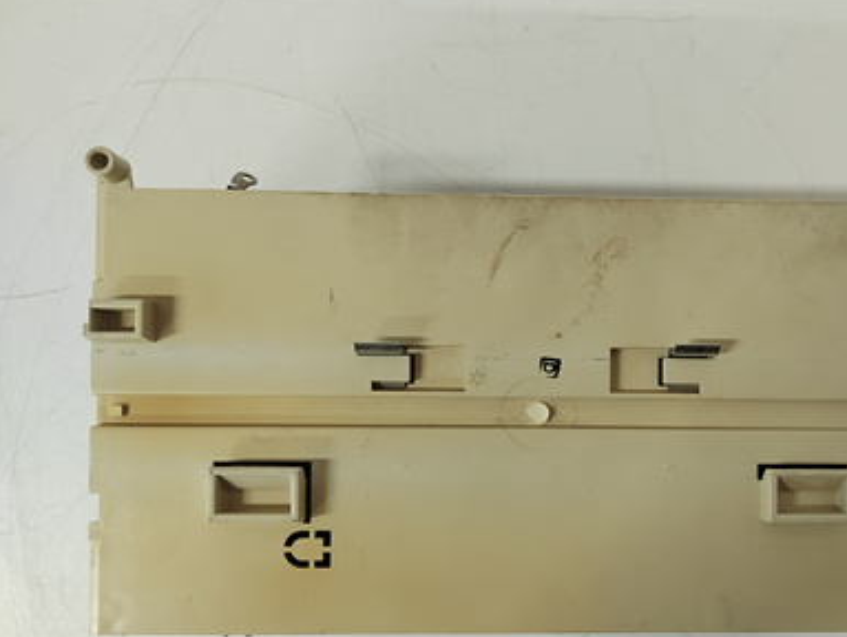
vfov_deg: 46.4
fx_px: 735
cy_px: 401
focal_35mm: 30
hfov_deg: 59.1
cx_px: 533
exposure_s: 1/100
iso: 2563
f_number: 1.9
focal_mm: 5.52
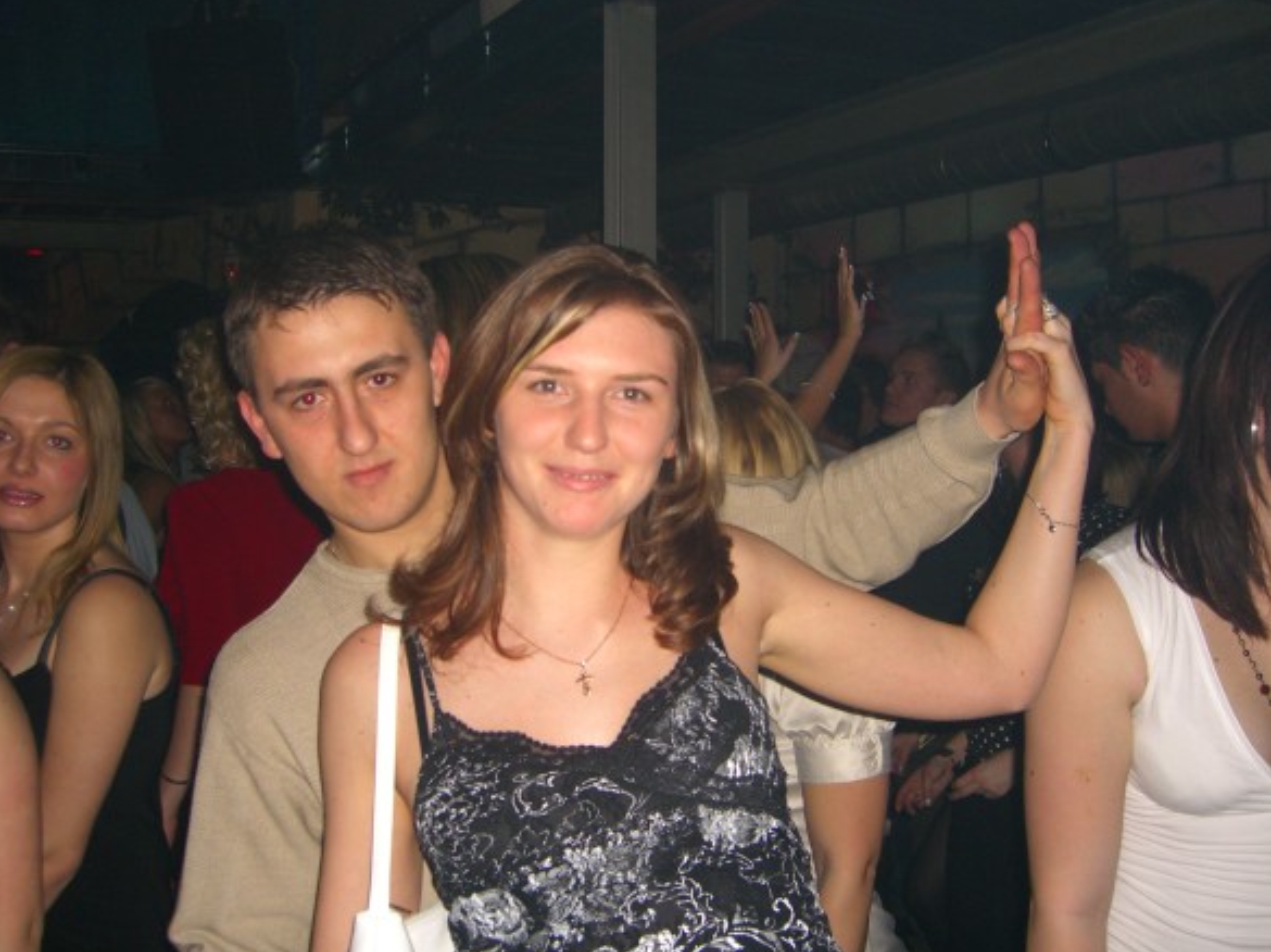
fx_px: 1431
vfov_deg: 36.8
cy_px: 476
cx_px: 630
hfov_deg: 47.9
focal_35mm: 39
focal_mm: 7.9
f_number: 2.8
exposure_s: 1/60
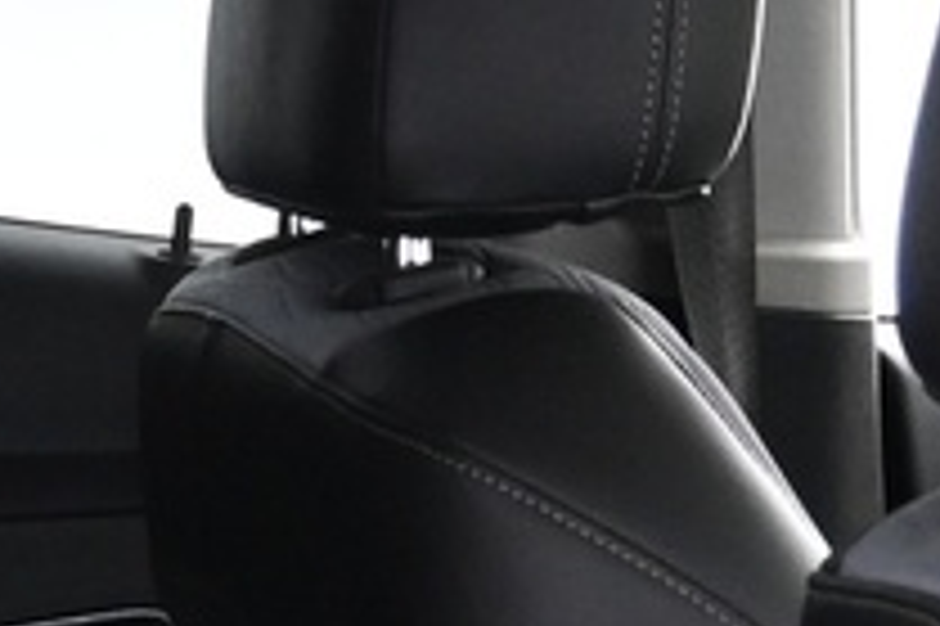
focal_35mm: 186
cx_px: -279
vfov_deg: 6.9
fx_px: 4853
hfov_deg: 10.8
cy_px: 1635
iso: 1600
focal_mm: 16
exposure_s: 1/8
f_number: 3.5
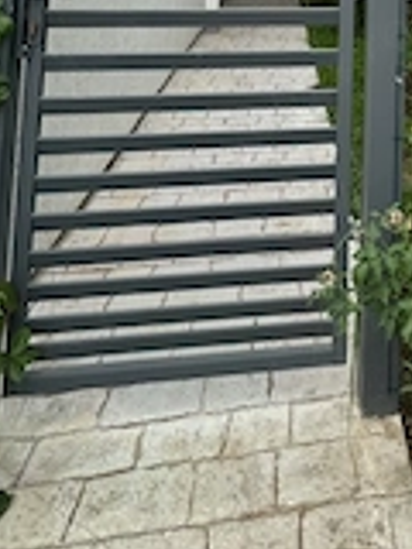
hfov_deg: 38.1
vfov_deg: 37.7
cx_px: 367
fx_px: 555
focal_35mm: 35
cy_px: -127
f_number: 2.2
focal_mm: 2.22
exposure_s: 1/972
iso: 40
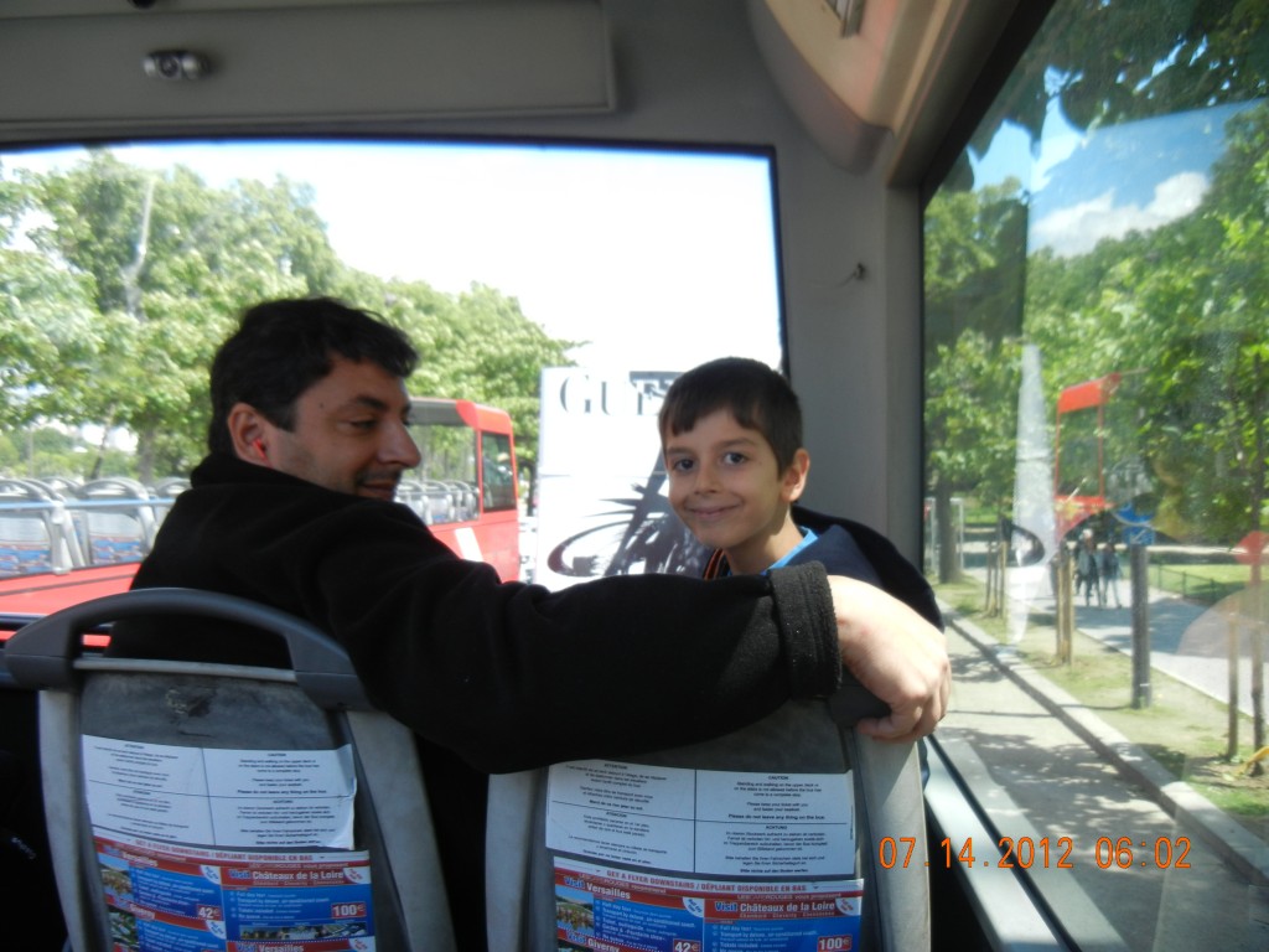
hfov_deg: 60.0
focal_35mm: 30
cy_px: 476
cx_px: 634
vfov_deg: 46.8
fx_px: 1100
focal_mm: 5.4
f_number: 3.5
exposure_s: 1/300
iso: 160
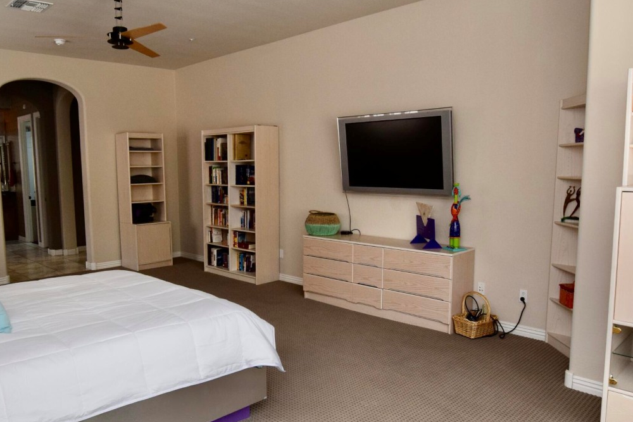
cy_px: 204
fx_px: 475
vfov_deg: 47.9
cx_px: 262
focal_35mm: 27
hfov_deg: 66.9
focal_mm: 10
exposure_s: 1/125
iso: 800
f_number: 5.6
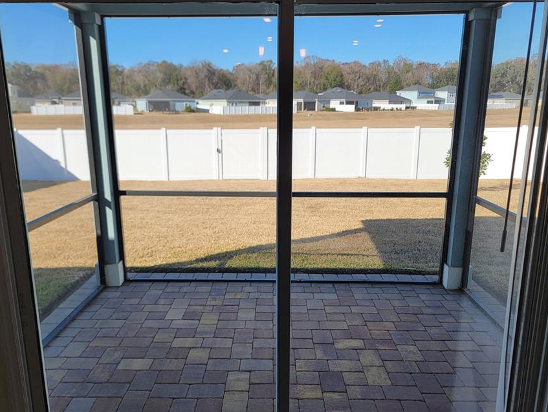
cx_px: 261
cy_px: 212
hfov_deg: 61.6
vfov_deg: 48.3
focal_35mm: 29
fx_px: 459
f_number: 1.8
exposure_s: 1/215
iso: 16
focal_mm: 6.7
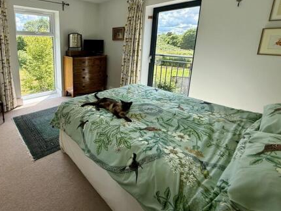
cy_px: 73
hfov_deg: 81.5
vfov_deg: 67.0
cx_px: 91
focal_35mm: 19
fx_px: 154
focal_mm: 2.22
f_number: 2.2
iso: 64
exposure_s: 1/398
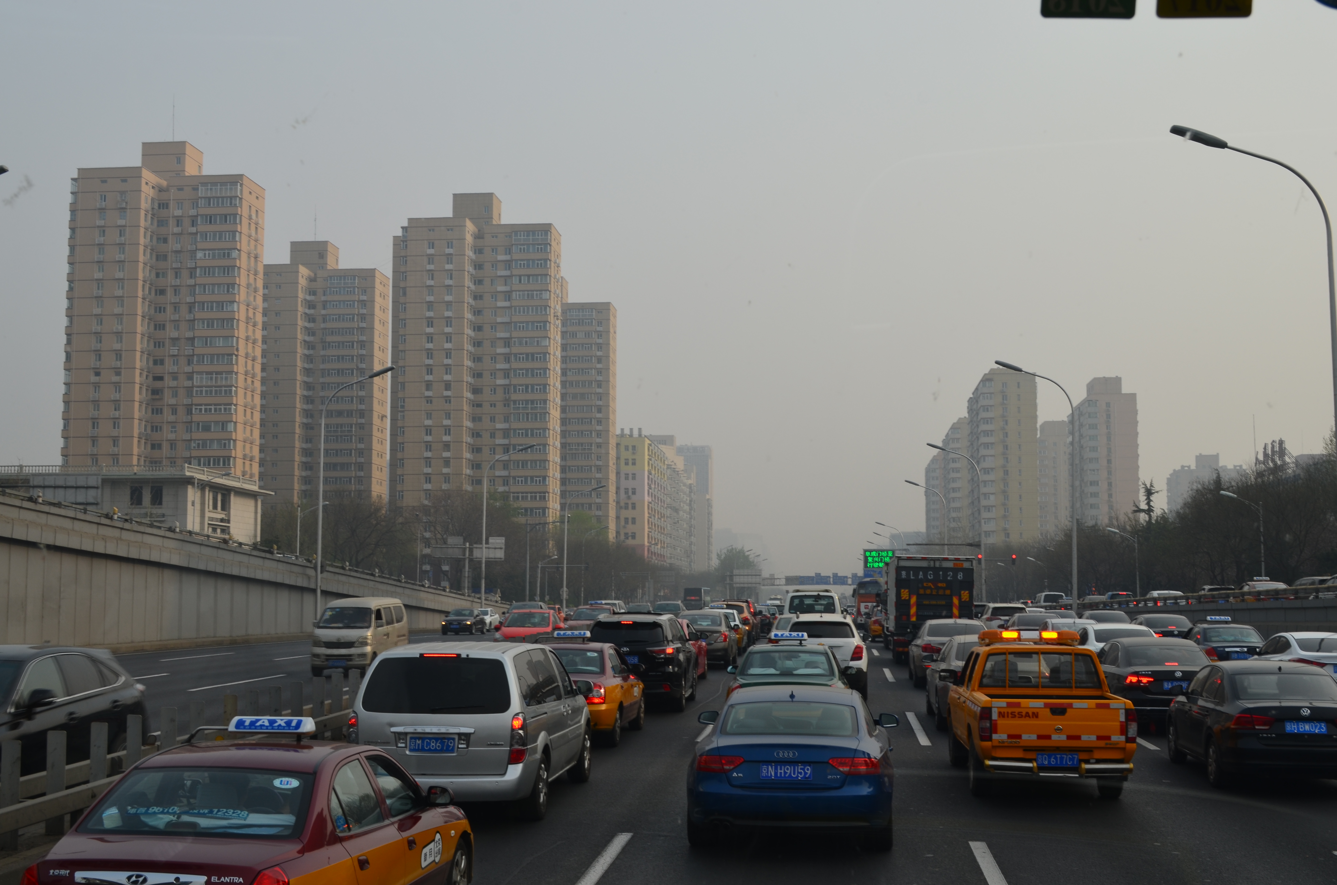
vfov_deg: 28.0
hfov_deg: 41.2
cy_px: 442
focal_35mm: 48
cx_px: 668
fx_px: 1779
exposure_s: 1/125
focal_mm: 32
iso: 110
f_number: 11
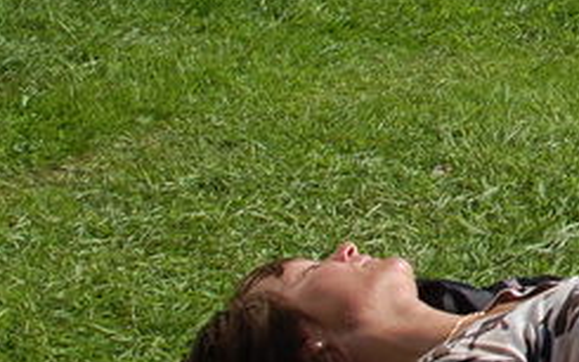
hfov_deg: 11.4
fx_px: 2755
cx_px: 925
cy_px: -27
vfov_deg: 7.5
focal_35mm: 175
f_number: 8
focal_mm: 35
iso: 200
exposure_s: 1/250
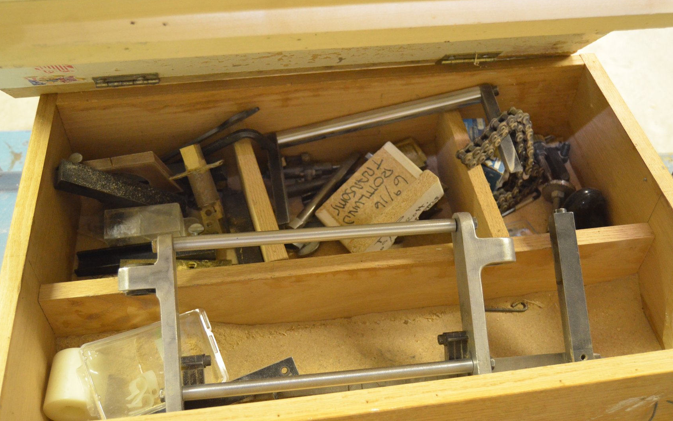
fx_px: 734
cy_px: 216
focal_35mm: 40
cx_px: 335
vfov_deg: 32.0
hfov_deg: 49.3
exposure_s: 1/60
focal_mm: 26
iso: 3200
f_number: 4
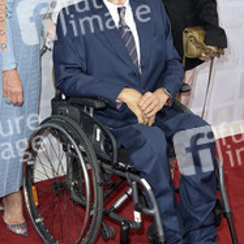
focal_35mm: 80
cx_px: 121
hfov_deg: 21.7
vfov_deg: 21.6
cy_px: 80
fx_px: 638
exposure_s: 1/125
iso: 640
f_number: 7.1
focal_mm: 44
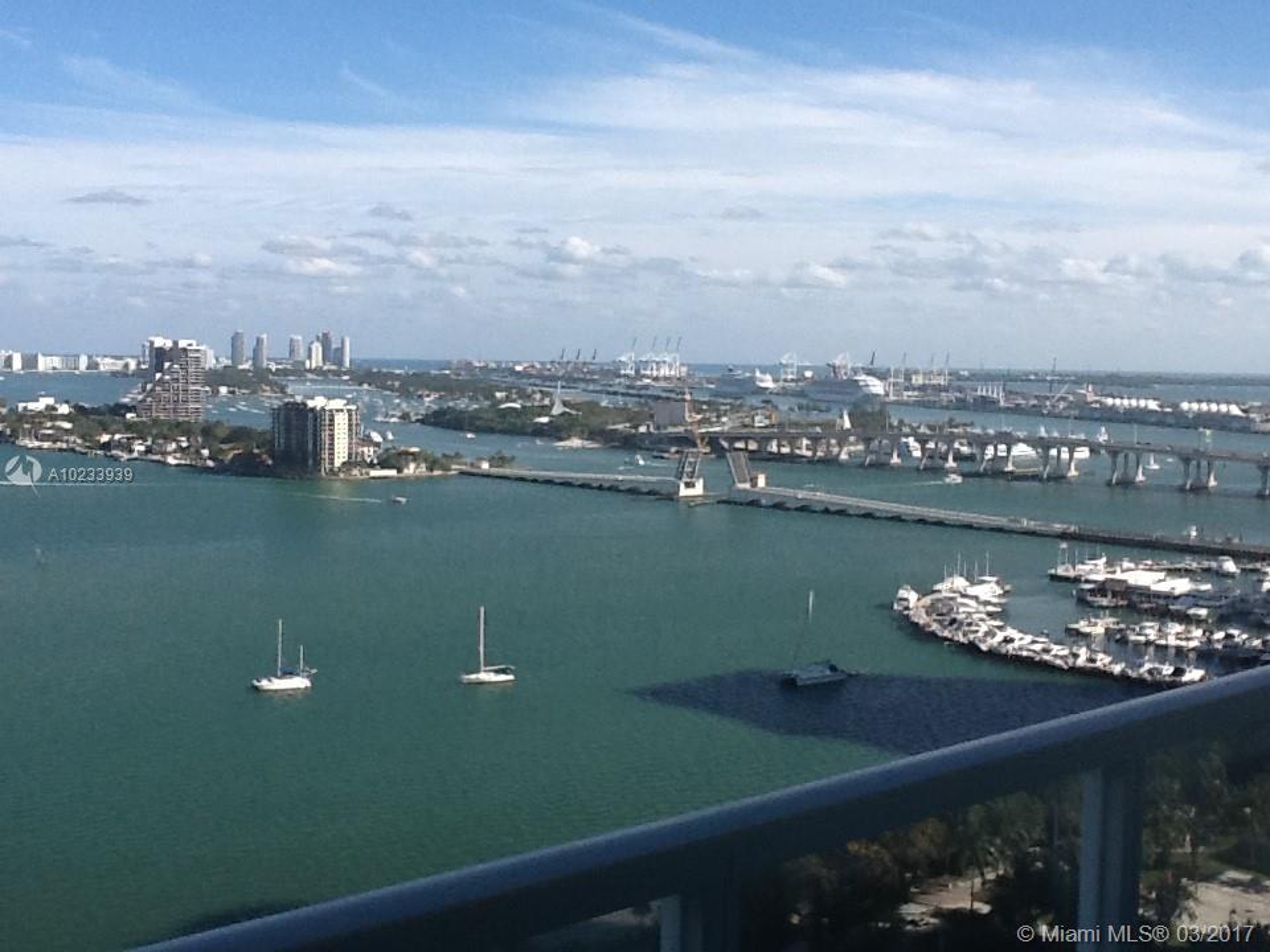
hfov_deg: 42.9
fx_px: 1614
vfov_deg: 32.9
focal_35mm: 44
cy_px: 476
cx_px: 635
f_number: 2.4
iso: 40
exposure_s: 1/1783
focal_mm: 2.03
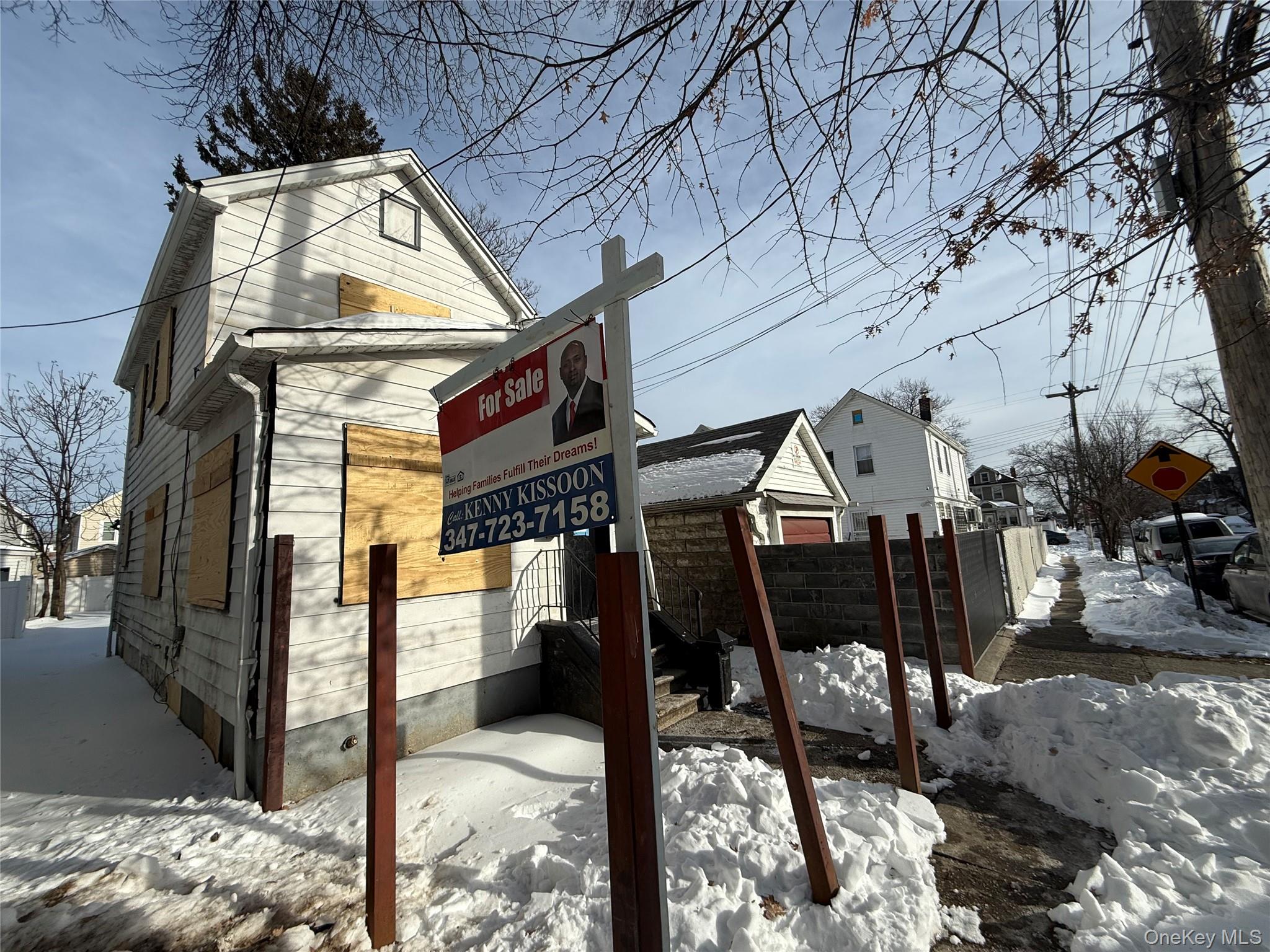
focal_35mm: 14
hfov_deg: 102.1
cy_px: 476
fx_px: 514
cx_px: 635
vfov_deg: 85.7
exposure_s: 1/3125
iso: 50
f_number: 2.2
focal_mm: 2.22
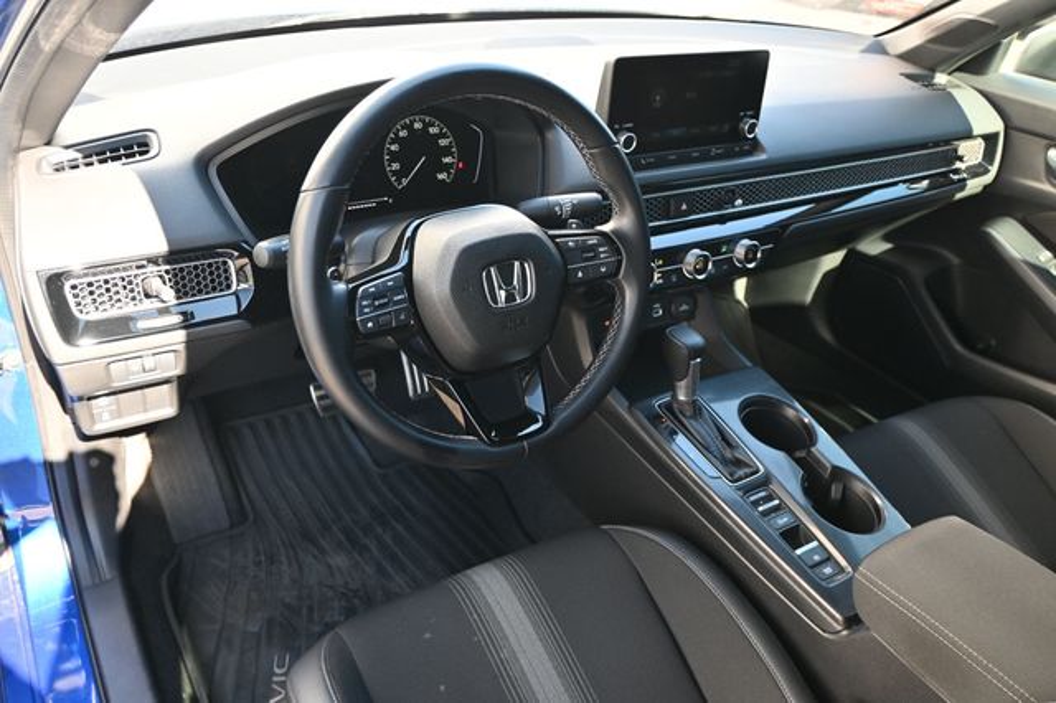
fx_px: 858
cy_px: 352
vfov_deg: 44.6
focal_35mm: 29
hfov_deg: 63.2
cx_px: 528
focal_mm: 19.5
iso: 640
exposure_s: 1/125
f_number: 3.8
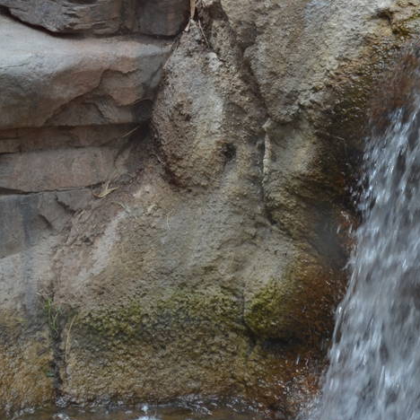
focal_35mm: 239
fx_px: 3287
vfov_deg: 7.3
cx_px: 128
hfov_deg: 7.3
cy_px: 31
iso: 200
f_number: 6.3
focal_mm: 55
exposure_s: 1/160
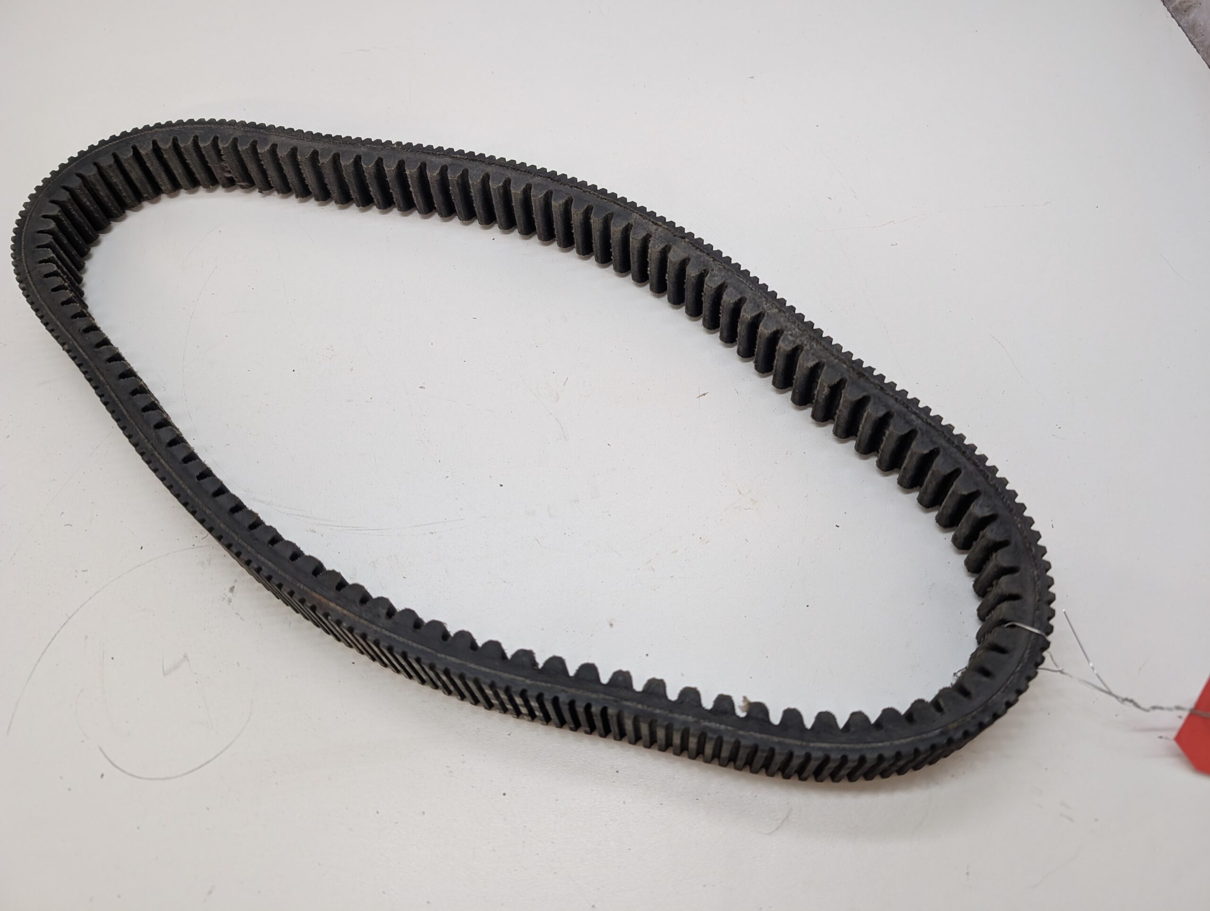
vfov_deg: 56.9
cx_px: 605
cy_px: 456
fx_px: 840
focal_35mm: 24
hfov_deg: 71.5
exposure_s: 1/54.2
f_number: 1.68
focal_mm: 6.9
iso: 98
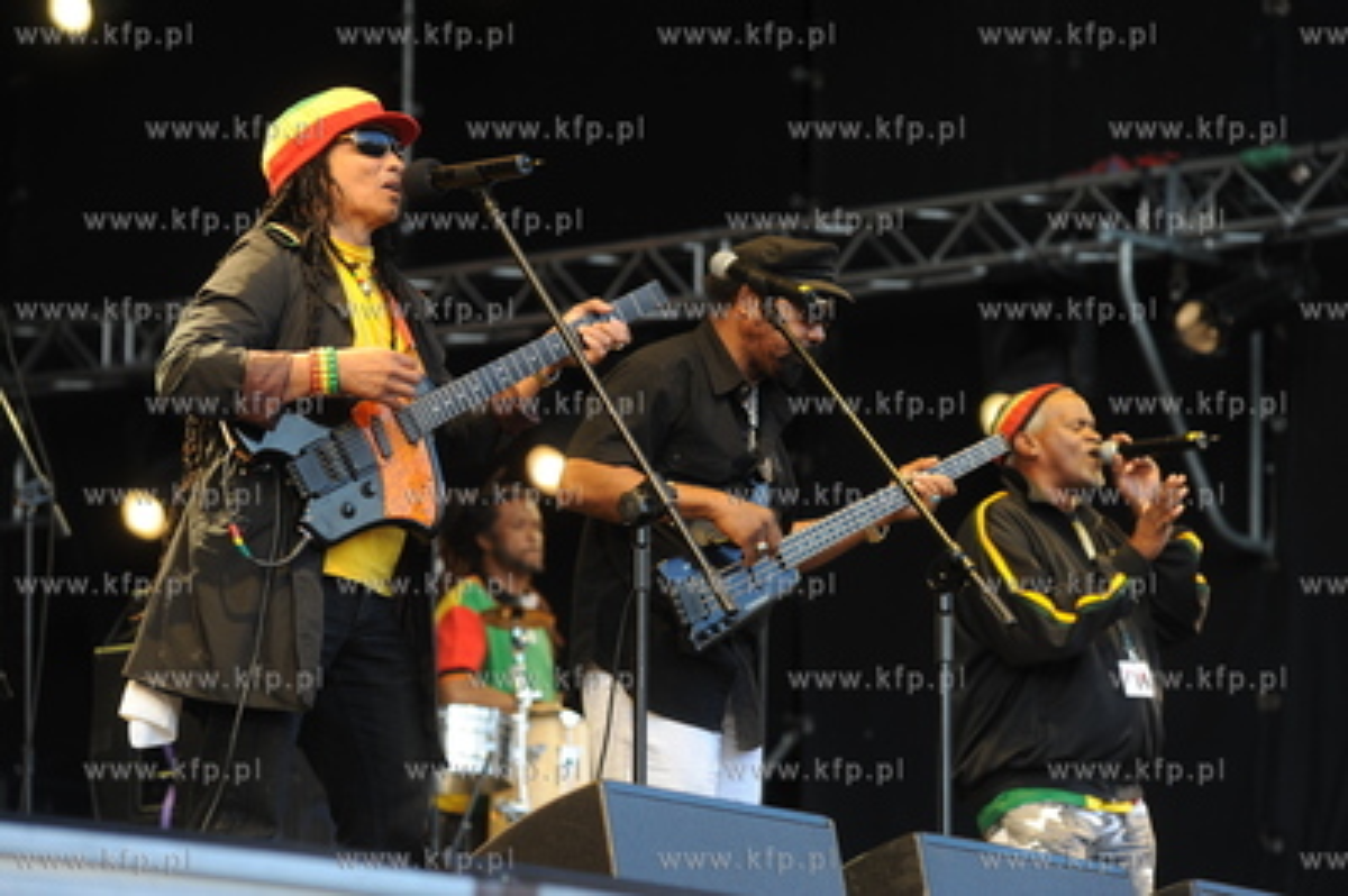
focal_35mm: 170
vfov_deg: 8.1
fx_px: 6360
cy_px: 448
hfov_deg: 12.1
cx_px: 674
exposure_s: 1/100
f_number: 5.6
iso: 400
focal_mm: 170
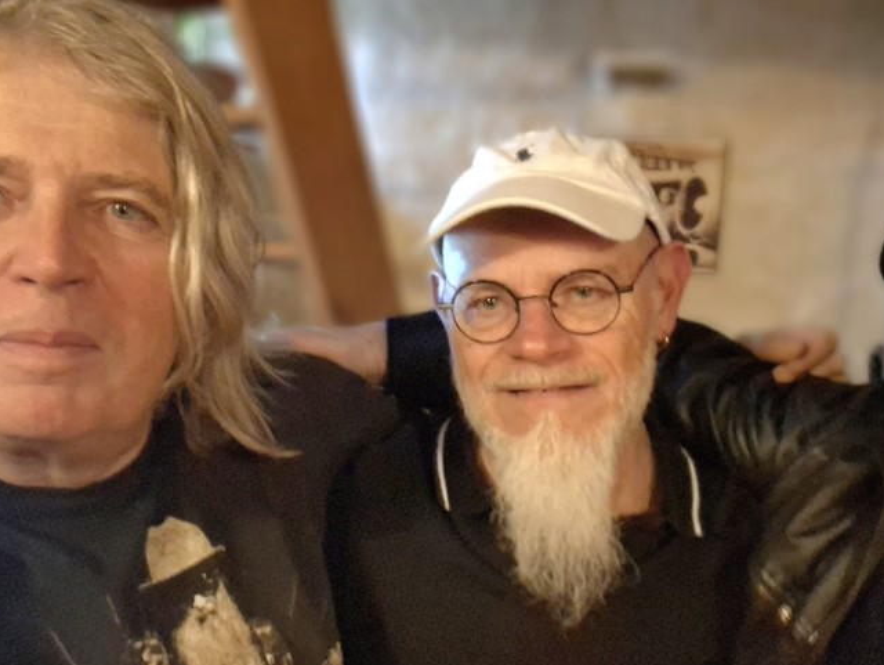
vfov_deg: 35.9
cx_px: 482
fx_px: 1022
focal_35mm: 40
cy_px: 388
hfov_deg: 46.7
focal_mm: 3.18
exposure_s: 1/14
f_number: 2.2
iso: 2500
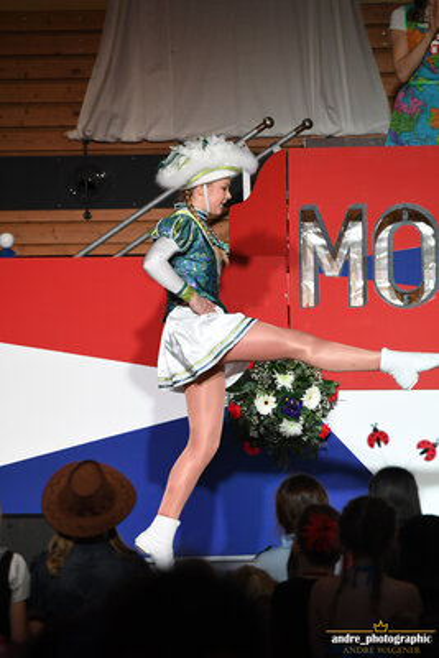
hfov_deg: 4.6
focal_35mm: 300
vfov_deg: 6.9
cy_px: 329
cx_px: 220
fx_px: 5482
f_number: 3.5
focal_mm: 200
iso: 1600
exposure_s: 1/500
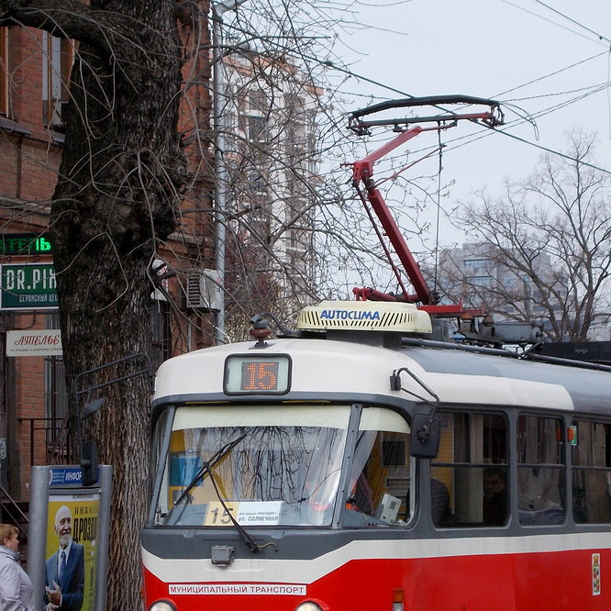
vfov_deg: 12.7
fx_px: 2736
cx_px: 360
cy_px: 388
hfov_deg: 12.7
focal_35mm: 137
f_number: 6.3
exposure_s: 1/250
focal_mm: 15.4
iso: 80
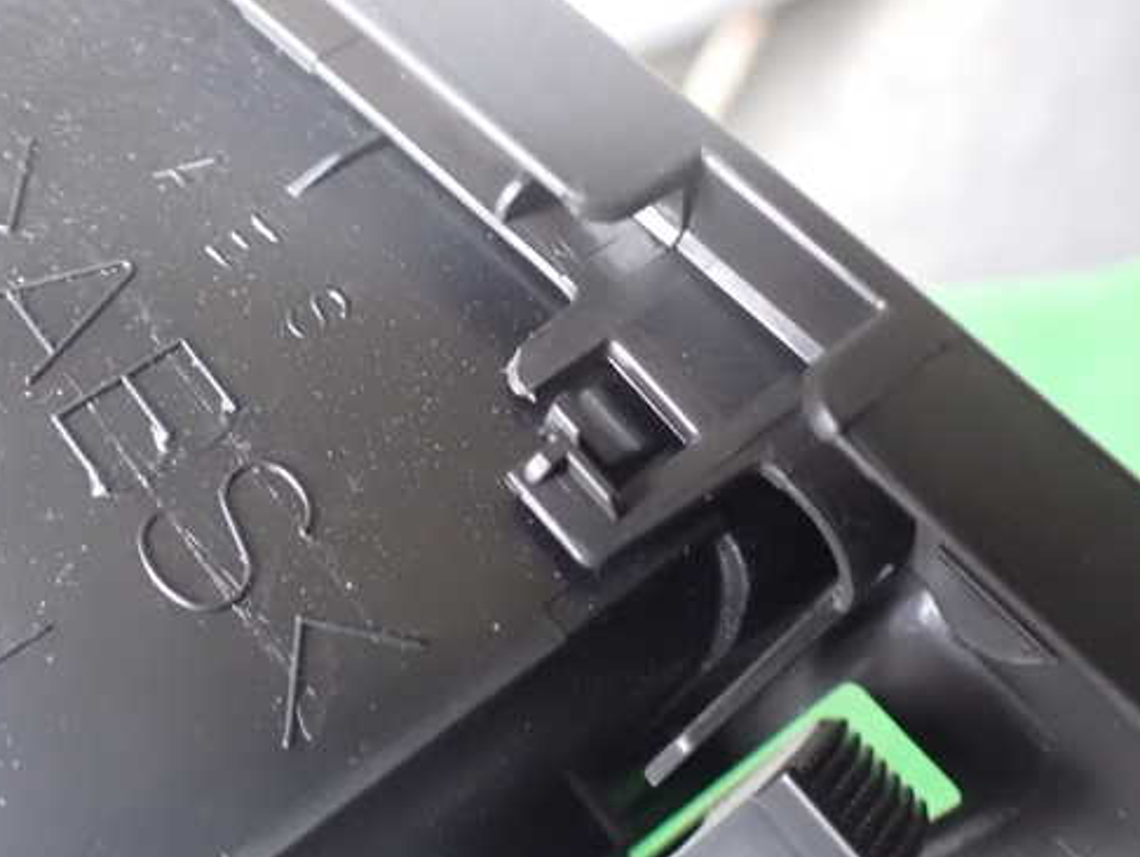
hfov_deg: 50.1
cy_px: 397
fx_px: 1219
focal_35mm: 37
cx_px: 561
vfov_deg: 38.7
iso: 1600
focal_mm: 5.4
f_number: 2.3
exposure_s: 1/30
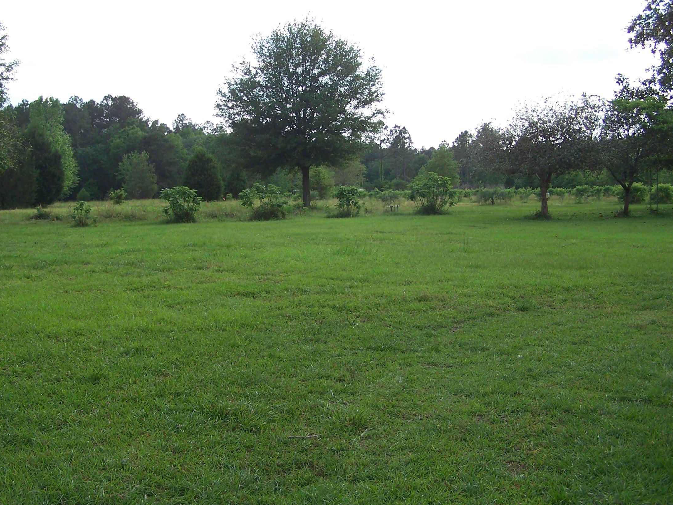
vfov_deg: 32.1
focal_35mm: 45
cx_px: 313
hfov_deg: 42.1
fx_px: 875
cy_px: 214
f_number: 2.8
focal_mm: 6.3
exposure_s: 1/500
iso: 80
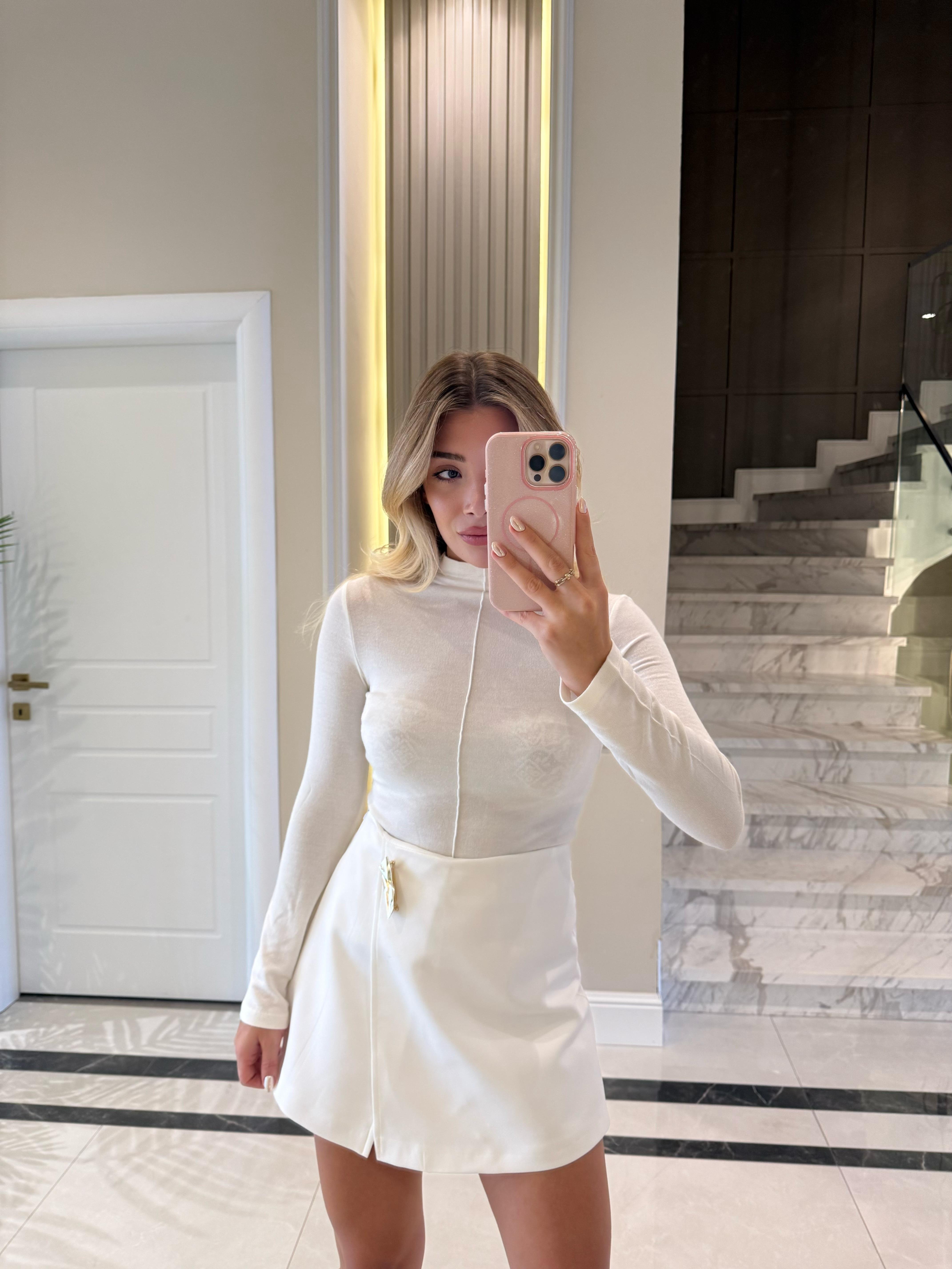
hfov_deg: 56.8
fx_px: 880
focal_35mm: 24
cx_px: 476
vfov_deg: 71.6
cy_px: 634
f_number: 1.78
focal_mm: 6.76
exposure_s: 1/100
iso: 200
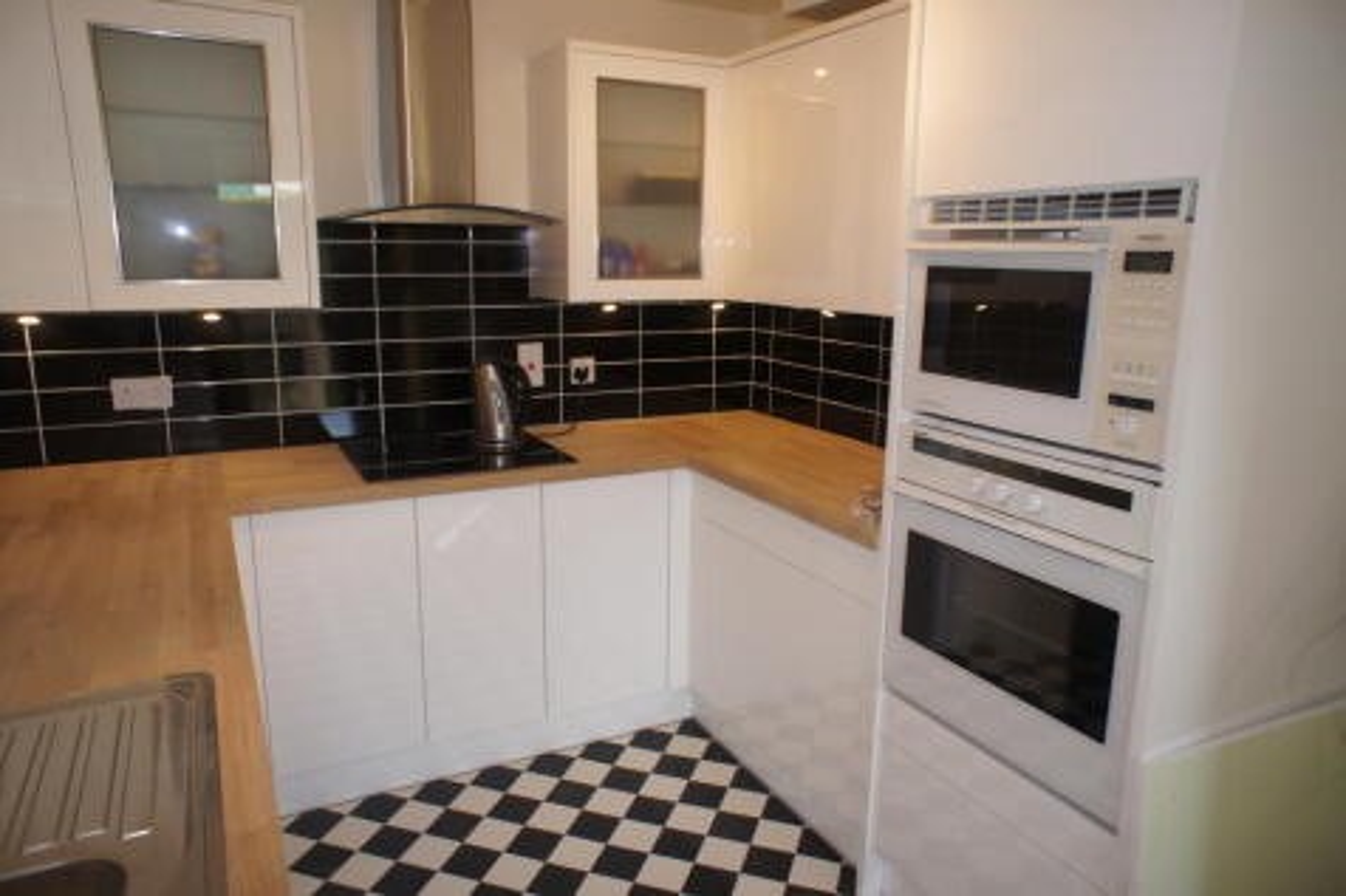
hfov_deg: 73.8
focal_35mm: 24
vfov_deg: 53.1
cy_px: 448
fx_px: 897
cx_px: 673
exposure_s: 1/100
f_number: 3.5
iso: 200
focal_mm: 16
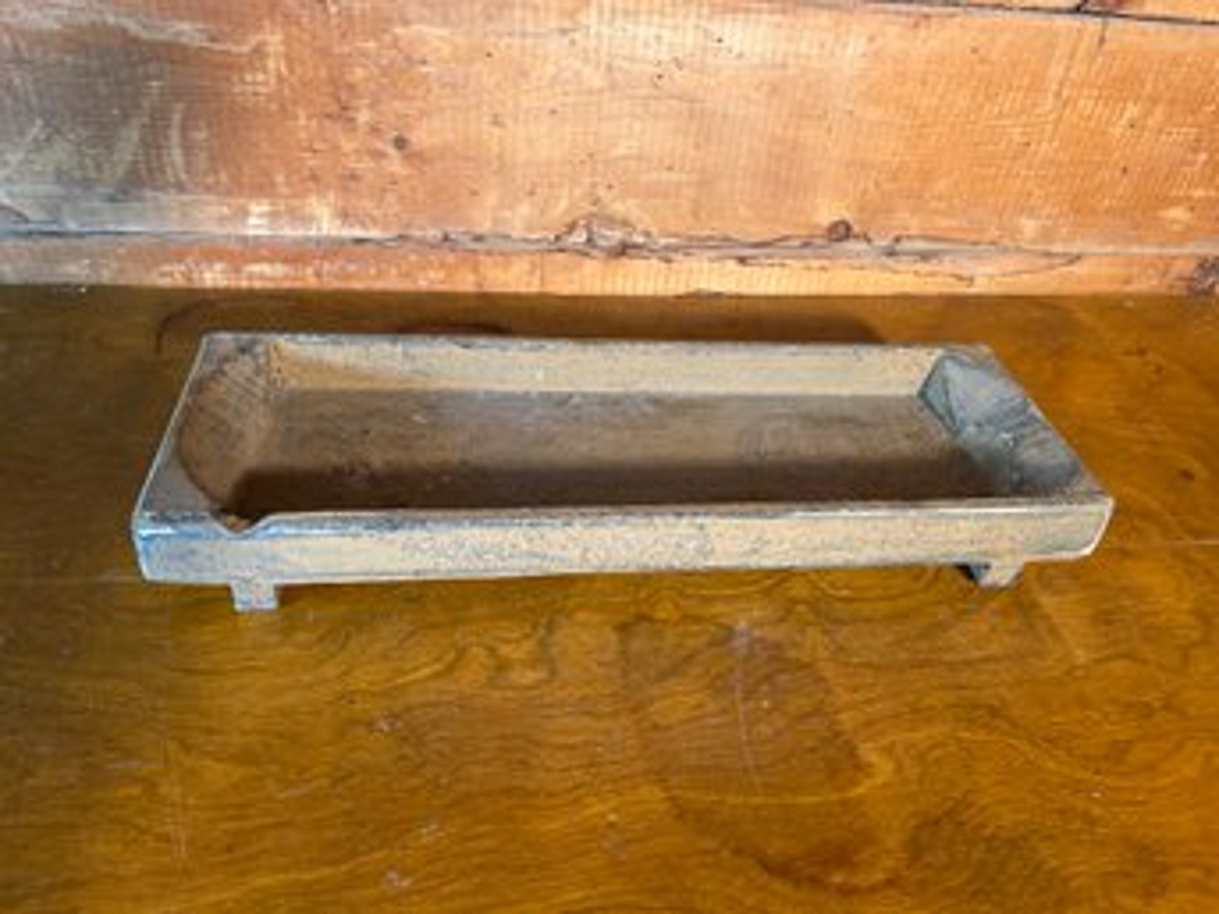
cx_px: 610
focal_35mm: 26
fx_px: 915
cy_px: 457
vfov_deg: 53.0
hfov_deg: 67.3
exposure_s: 1/67
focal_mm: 5.7
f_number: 1.5
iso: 125
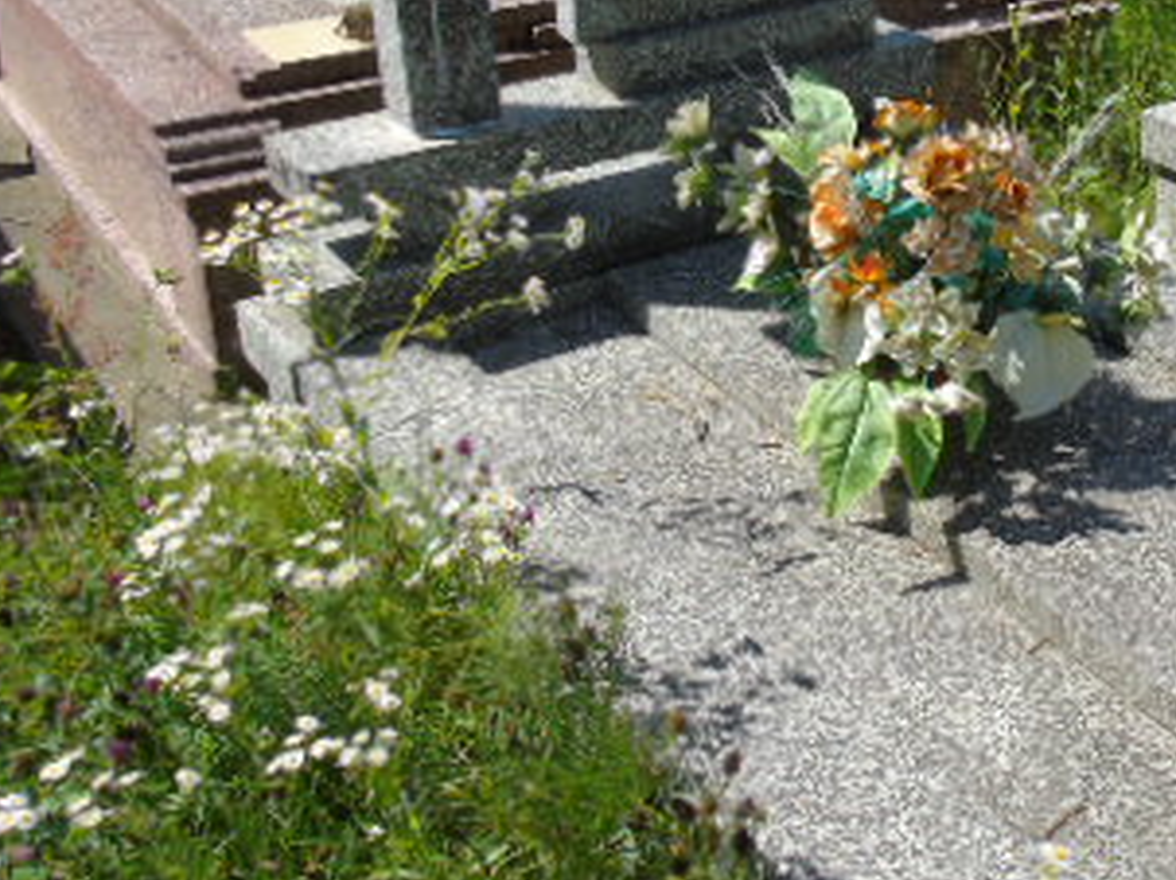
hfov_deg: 34.7
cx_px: 997
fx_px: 1799
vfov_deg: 27.3
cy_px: 269
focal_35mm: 53
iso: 80
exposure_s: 1/640
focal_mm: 4.4
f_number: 3.4
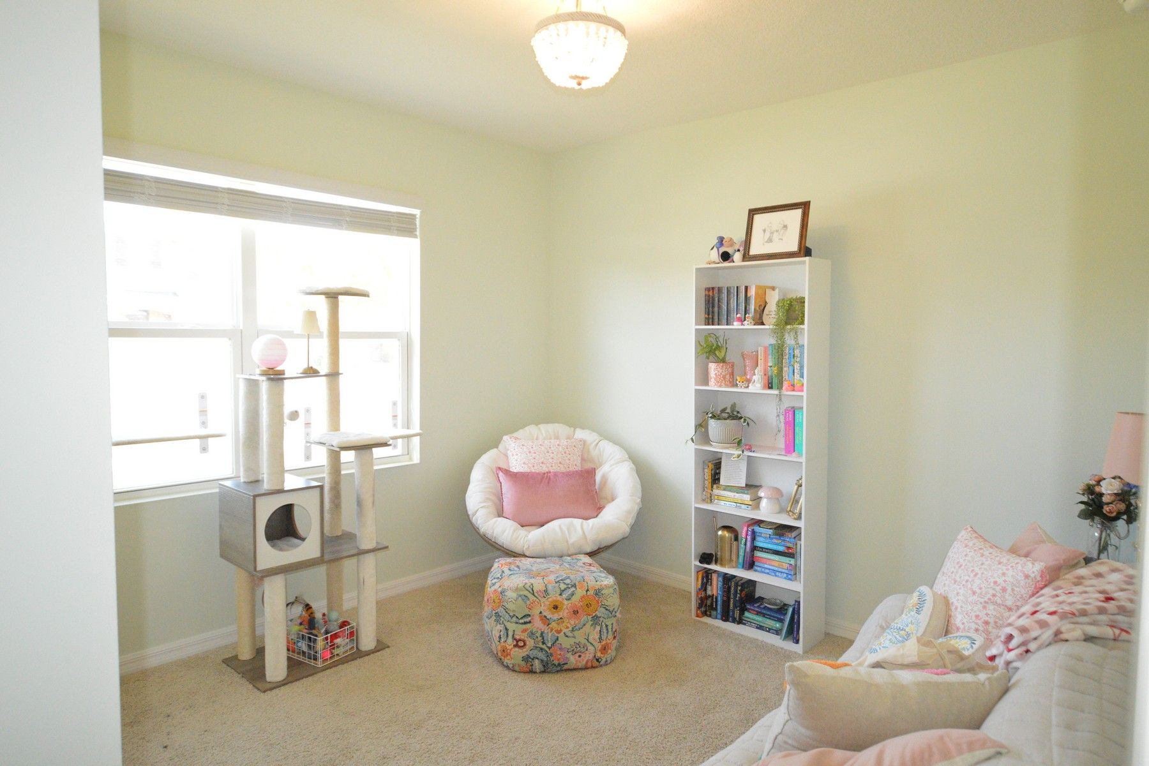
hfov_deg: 81.2
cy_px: 383
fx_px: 670
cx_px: 574
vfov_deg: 59.5
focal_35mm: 21
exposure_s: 1/200
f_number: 5
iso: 3200
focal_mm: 14
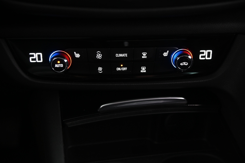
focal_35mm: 65
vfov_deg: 20.9
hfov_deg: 31.0
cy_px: 82
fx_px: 442
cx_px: 122
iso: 2000
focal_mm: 65
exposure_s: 1/13
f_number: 4
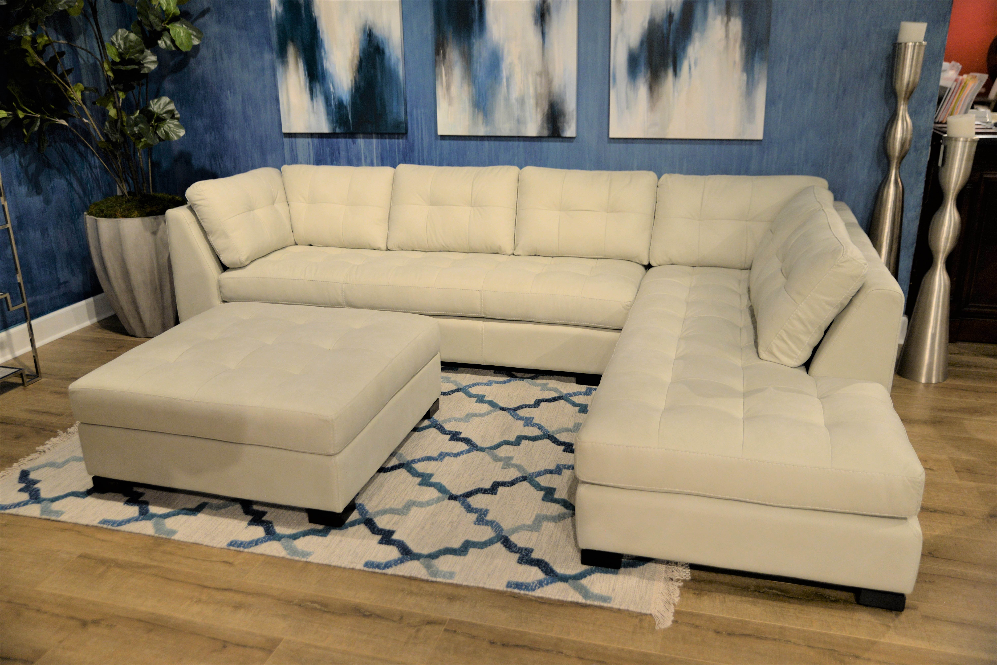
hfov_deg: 58.7
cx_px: 498
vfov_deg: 41.1
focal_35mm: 32
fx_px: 887
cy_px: 332
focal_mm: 32
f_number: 2.8
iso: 1600
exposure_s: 1/400
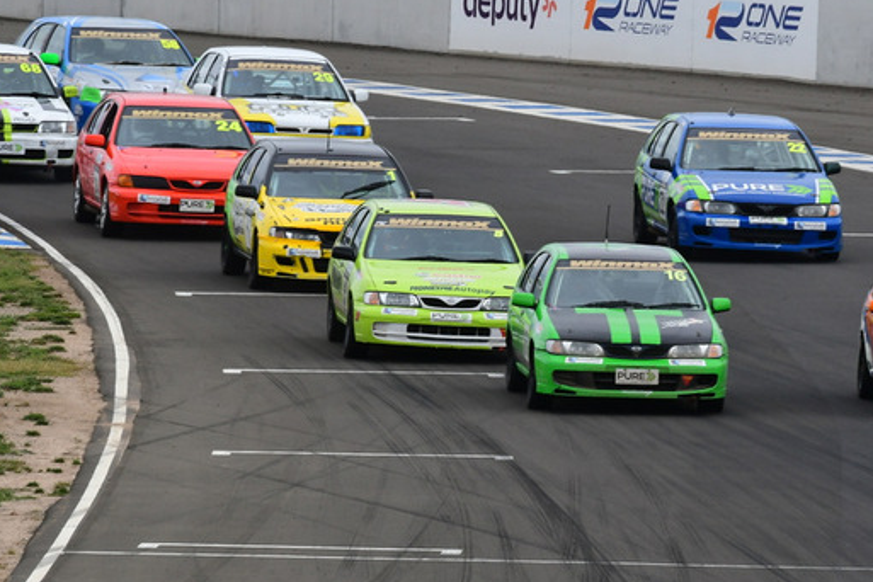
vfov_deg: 1.6
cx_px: 628
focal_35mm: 842
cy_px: 281
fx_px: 20417
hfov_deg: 2.4
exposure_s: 1/640
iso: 500
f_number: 11
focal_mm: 360
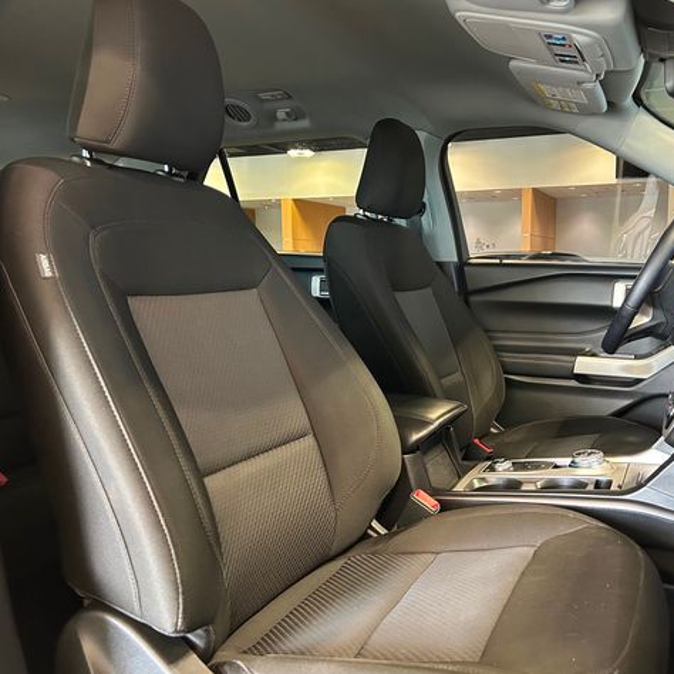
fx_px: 683
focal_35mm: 31
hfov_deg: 52.0
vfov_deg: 52.5
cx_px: 421
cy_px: 340
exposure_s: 1/60
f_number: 1.5
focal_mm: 5.7
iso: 400
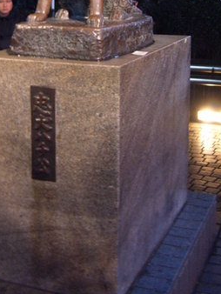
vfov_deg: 26.6
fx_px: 595
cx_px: 90
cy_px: 17
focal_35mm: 70
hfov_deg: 21.0
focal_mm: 6.2
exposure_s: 1/3
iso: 141
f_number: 2.9
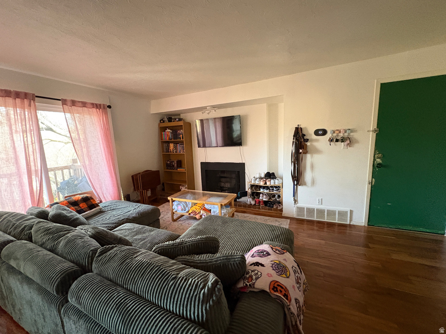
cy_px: 167
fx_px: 180
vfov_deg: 85.7
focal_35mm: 14
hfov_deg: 102.1
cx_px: 223
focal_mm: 2.22
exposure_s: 1/45
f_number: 2.2
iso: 800
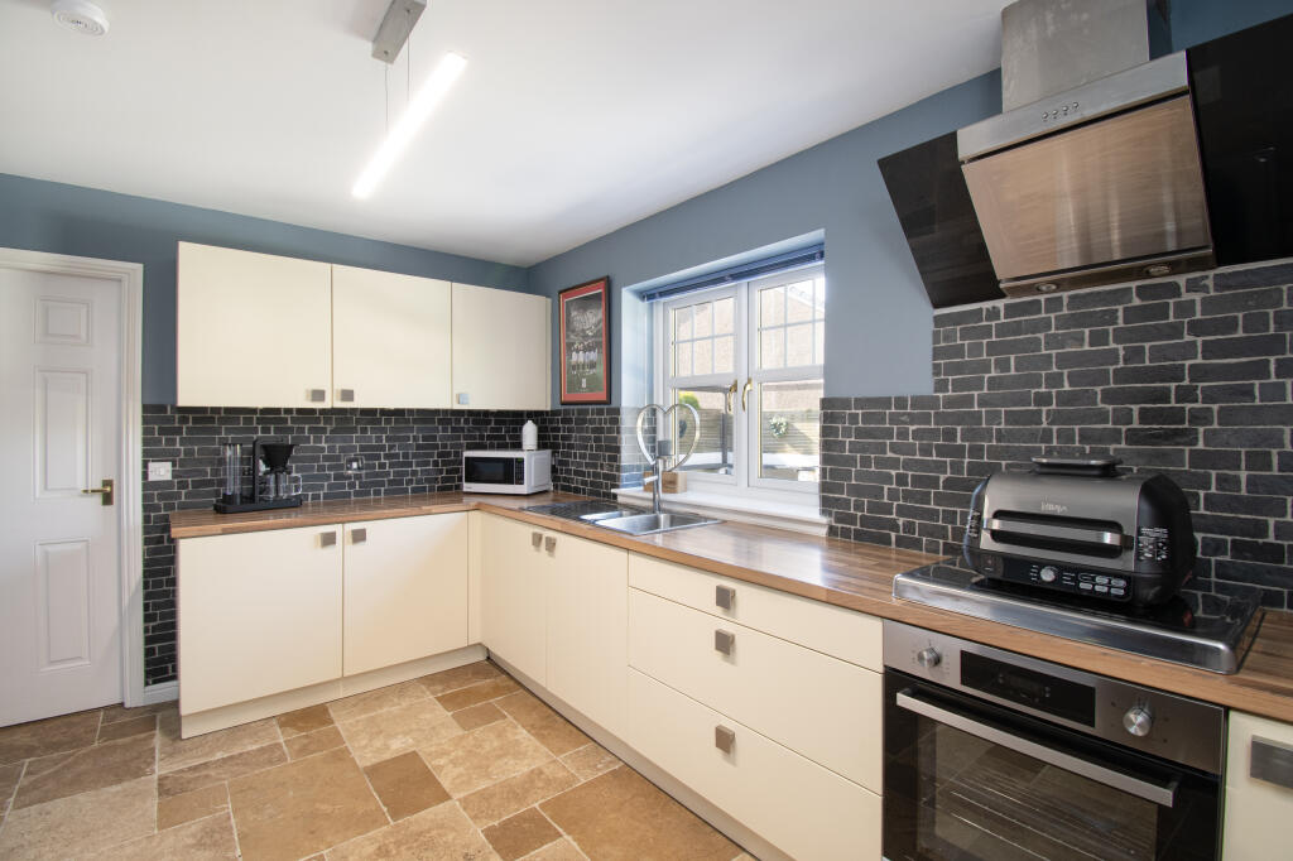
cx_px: 646
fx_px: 539
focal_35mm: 15
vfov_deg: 77.3
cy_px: 430
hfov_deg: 100.4
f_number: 9
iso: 320
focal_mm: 10
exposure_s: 1/5
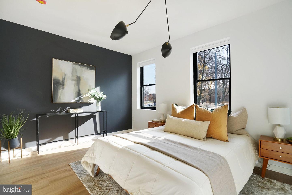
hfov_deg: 96.7
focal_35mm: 16
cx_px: 146
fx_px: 130
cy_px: 98
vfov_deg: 73.7
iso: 1250
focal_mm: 16
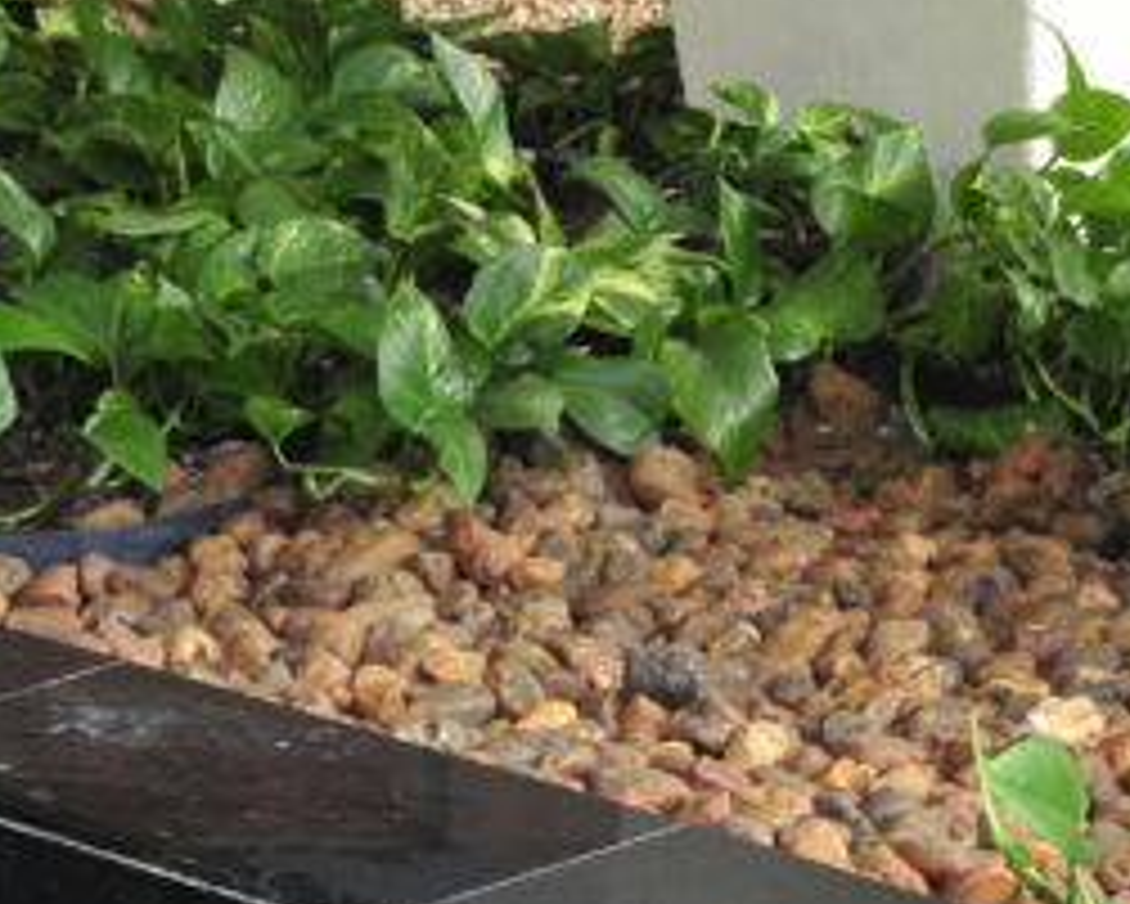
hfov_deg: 9.6
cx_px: 635
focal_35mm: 201
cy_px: -306
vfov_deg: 7.6
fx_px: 6722
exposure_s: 1/50
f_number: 5
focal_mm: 35
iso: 400
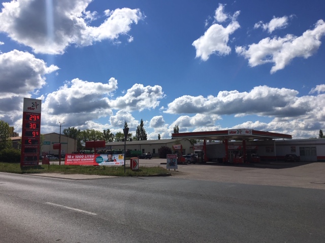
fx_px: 272
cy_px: 122
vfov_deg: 48.2
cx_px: 162
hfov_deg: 61.7
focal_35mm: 29
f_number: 2.2
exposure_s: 1/5495
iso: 25
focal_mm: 4.15
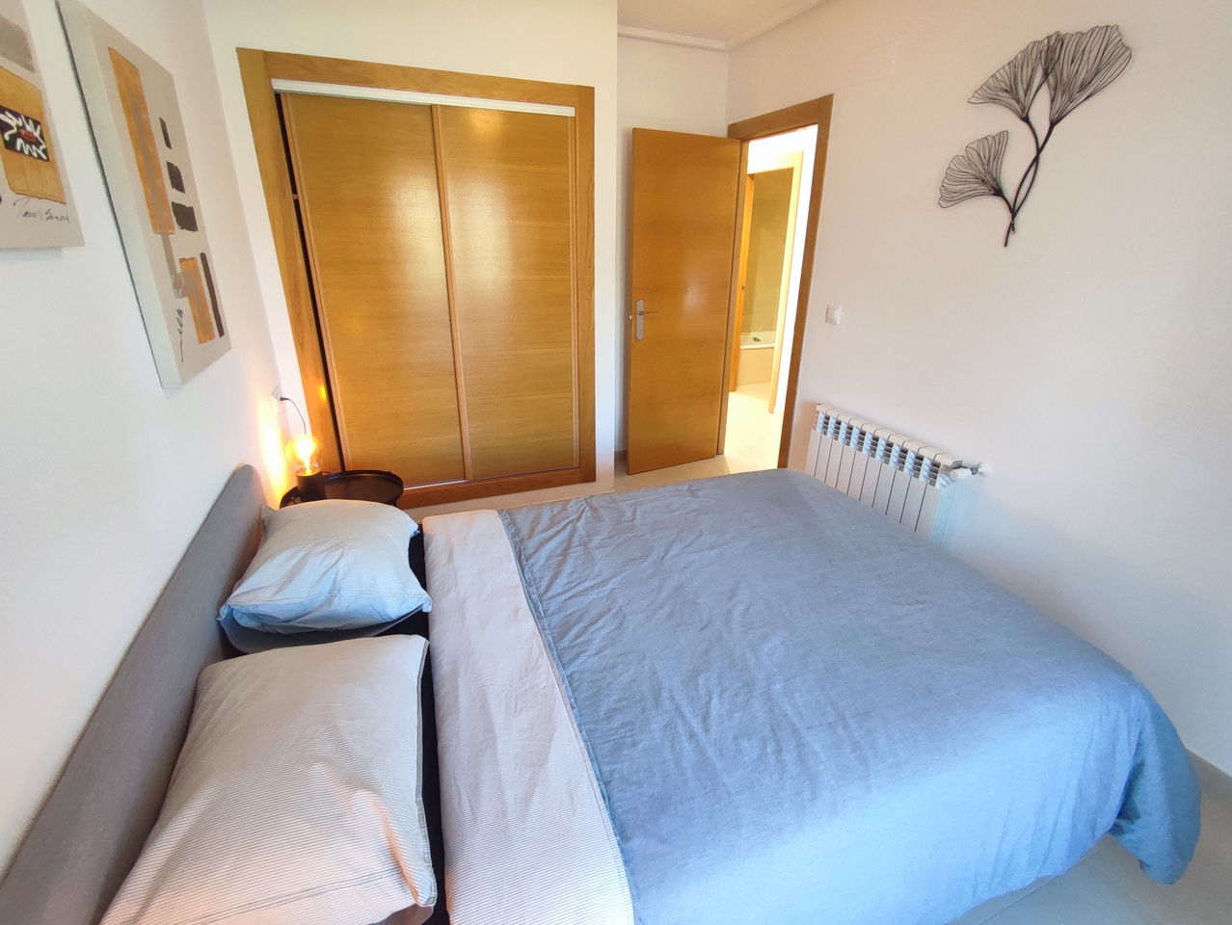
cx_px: 616
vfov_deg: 78.2
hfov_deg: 94.5
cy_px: 462
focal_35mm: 16
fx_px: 570
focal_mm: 1.65
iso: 449
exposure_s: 1/50
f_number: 2.2
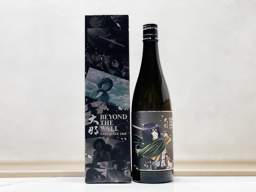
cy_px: 96
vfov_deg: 28.0
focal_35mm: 52
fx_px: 385
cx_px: 128
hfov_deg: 36.8
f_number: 2
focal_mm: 6
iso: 100
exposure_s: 1/100
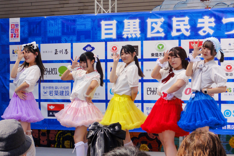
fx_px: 1492
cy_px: 78
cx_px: 117
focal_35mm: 230
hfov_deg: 9.0
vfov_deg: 6.0
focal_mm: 153
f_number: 5.6
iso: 160
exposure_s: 1/250
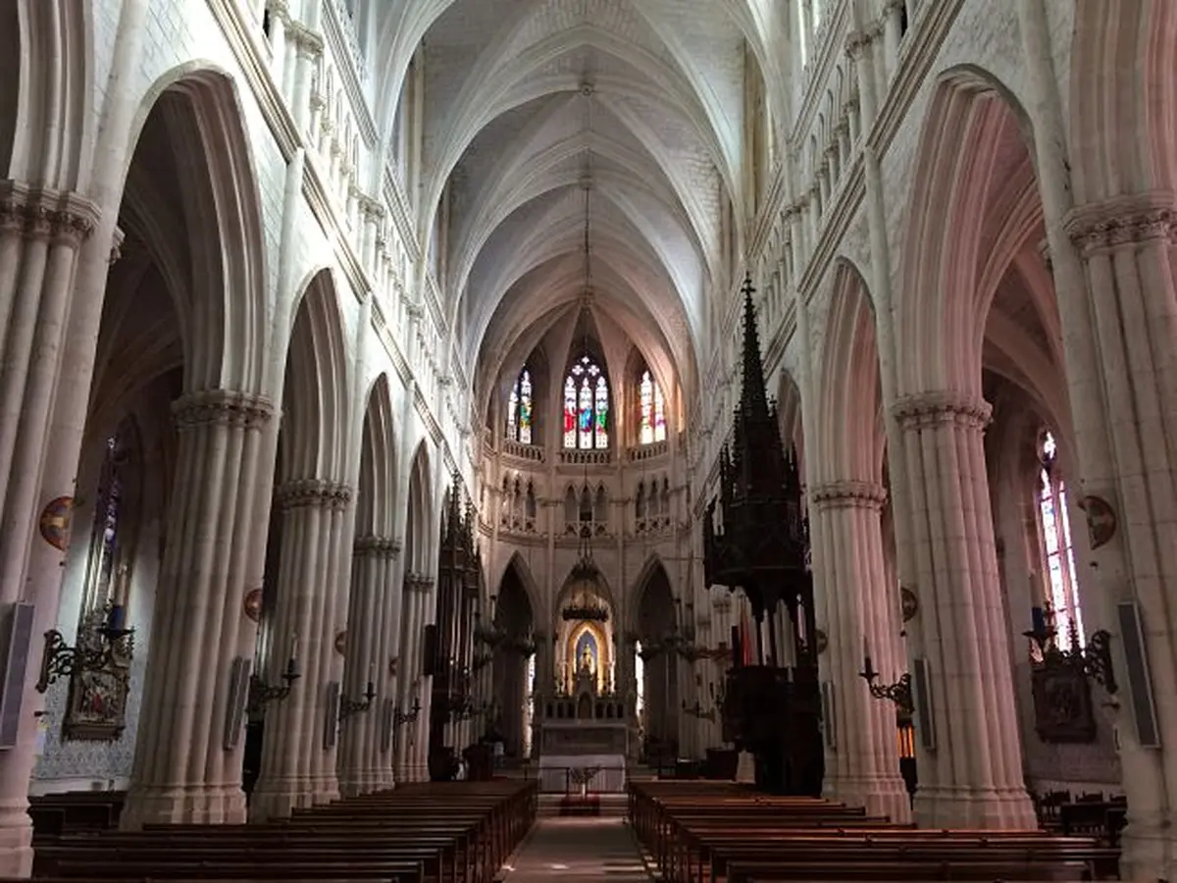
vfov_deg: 48.2
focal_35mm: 29
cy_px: 442
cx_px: 588
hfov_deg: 61.7
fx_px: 986
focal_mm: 4.15
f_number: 2.2
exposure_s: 1/33
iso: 50
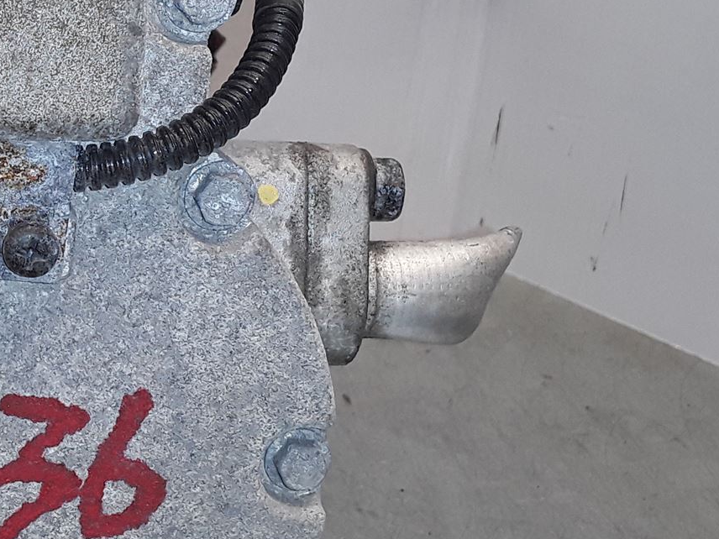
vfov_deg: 21.9
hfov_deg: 27.3
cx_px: -4
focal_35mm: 67
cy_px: 264
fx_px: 1392
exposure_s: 1/100
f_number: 1.9
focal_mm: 2.91
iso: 40
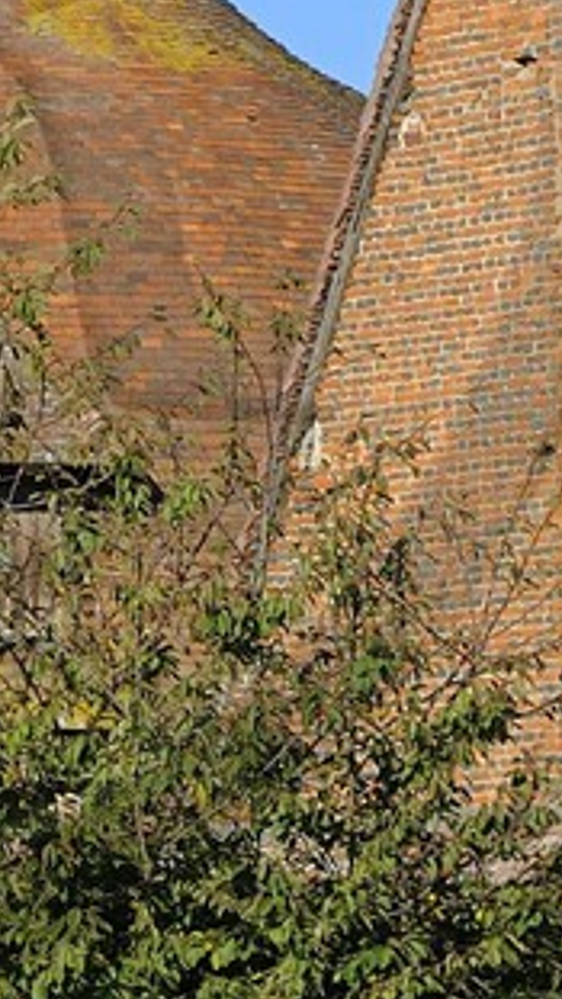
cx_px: -360
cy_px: 29
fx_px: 19943
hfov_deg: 1.6
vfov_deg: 2.9
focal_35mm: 753
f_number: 10
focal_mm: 140
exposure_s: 1/250
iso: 200
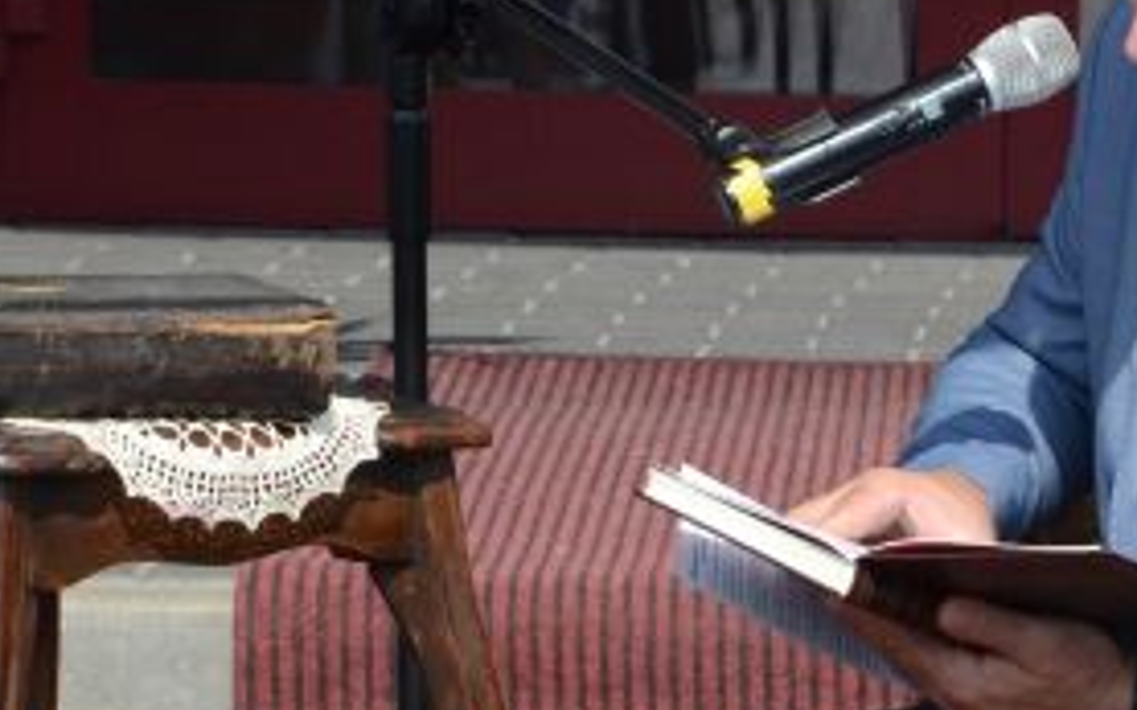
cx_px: 993
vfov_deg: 4.3
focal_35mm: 307
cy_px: 612
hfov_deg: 6.8
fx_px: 9511
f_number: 9
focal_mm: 62
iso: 800
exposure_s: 1/1250
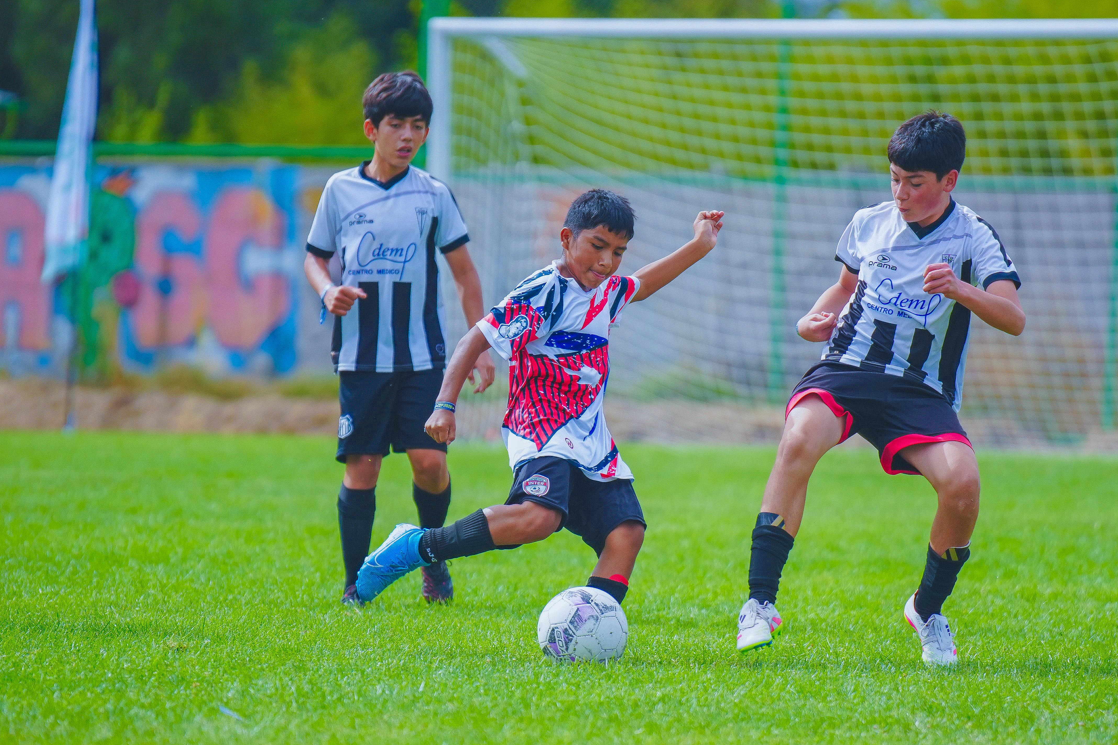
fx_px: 10060
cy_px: 390
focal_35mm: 324
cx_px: 587
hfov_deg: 6.4
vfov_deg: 4.2
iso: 500
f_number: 2.8
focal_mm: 200
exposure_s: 1/6400
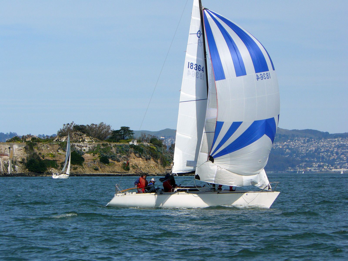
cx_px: 174
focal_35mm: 256
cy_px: 130
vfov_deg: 5.8
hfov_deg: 7.7
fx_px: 2574
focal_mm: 42.6
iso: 100
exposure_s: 1/1000
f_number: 5.6
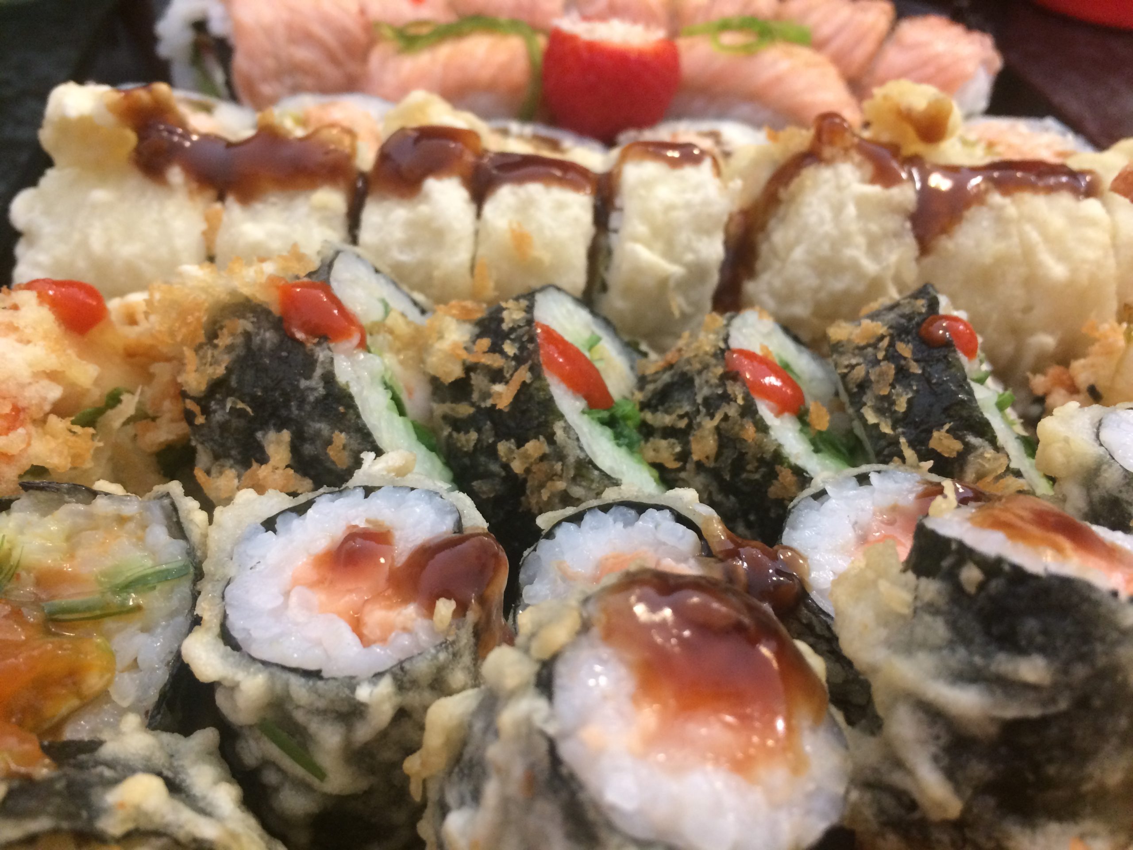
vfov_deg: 48.2
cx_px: 566
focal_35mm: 29
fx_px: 949
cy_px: 425
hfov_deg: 61.7
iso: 200
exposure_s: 1/33
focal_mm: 4.15
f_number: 2.2
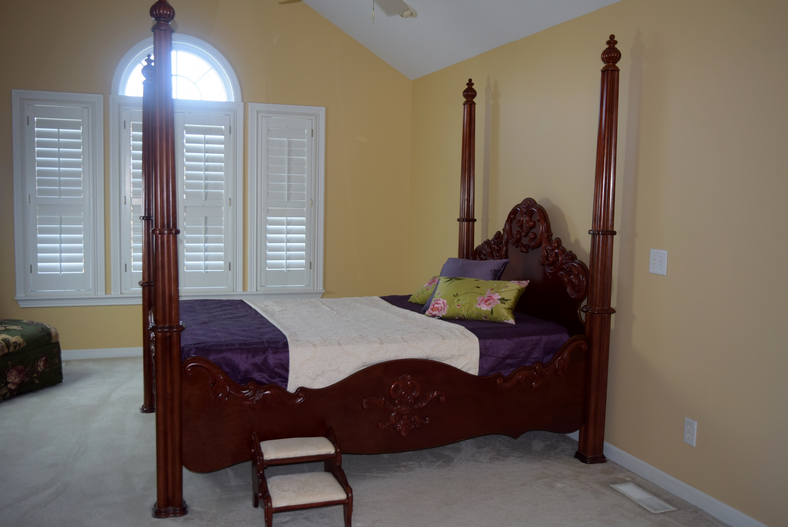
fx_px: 723
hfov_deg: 57.2
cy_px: 264
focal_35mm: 33
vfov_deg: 40.0
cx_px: 394
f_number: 3.8
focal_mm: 22
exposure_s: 1/60
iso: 400
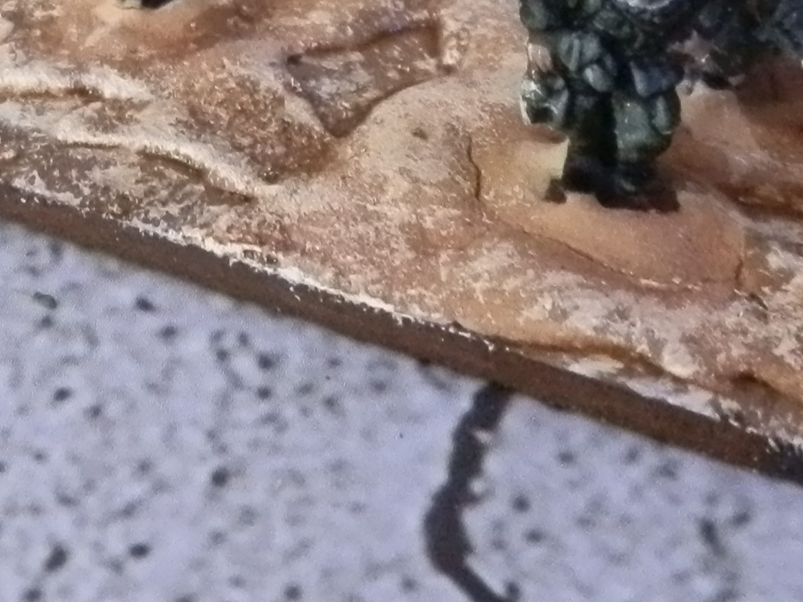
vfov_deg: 13.3
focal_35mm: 103
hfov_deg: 18.6
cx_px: 4
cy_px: -373
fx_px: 2389
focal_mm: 5
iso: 400
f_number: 3.1
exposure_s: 1/125
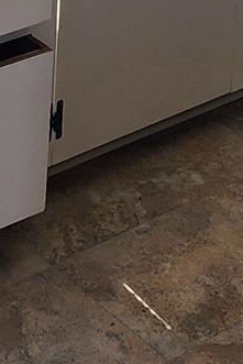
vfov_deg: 12.2
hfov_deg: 9.2
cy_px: -376
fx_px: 1497
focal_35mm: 148
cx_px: 29
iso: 80
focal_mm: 6.4
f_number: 1.8
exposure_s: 1/180
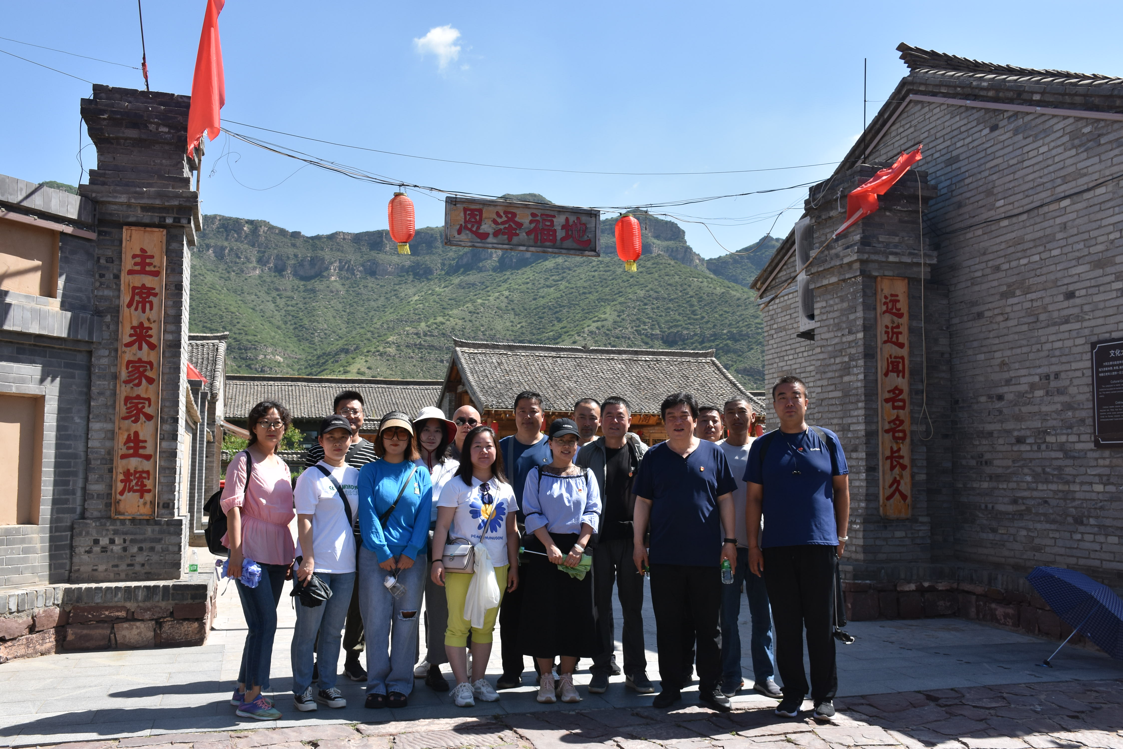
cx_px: 562
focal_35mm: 34
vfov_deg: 38.4
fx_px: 1076
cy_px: 374
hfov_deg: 55.1
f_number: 8
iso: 250
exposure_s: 1/500
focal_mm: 23
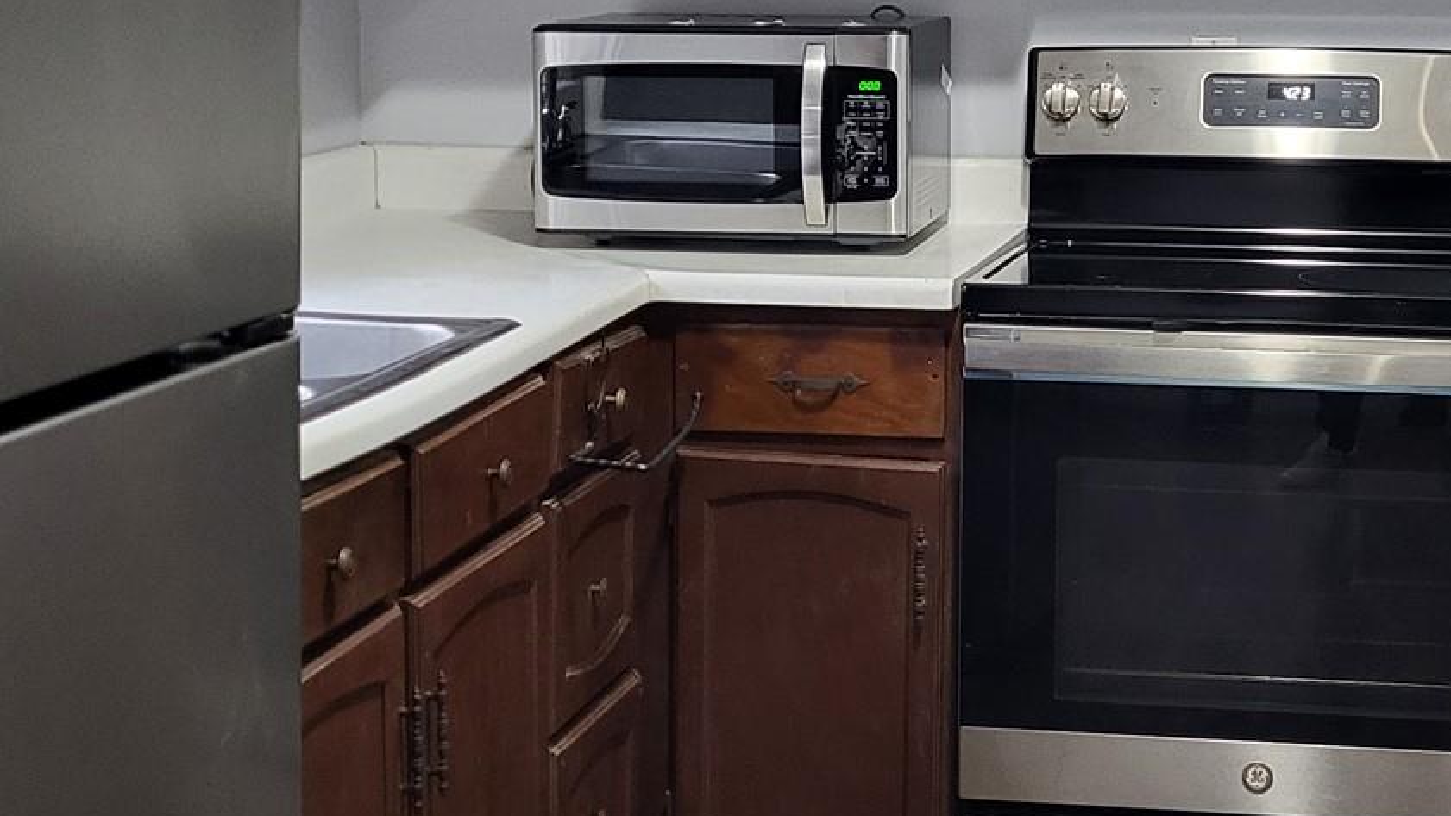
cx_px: 1021
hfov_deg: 30.2
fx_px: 2655
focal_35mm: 69
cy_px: 164
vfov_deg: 17.3
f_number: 1.8
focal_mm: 5.4
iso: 500
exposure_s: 1/40
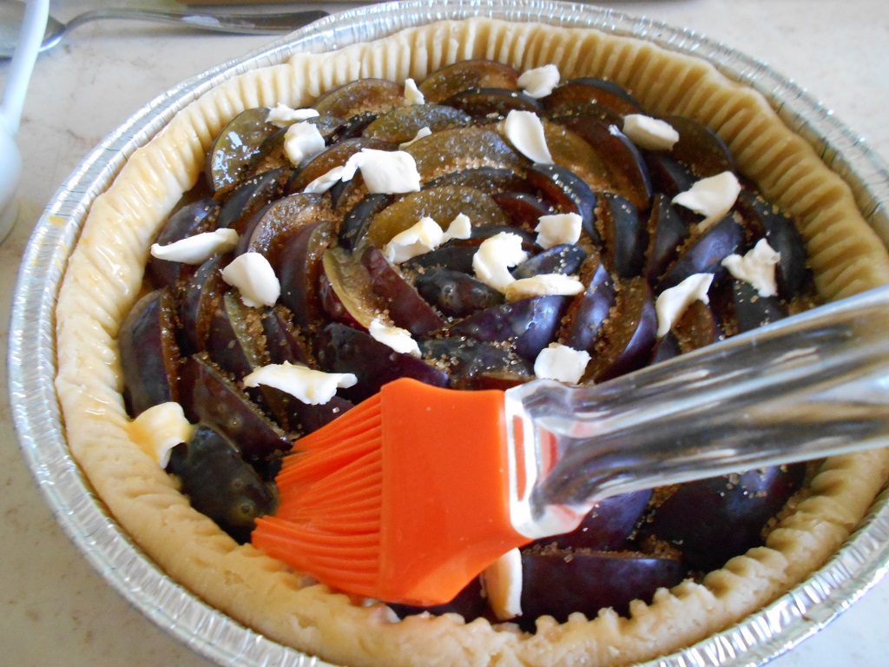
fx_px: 668
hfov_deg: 67.3
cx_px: 444
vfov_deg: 53.1
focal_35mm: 26
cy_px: 334
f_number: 3.2
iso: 800
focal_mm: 4.6
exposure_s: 1/50
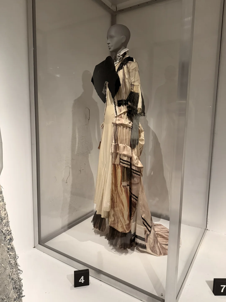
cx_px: 113
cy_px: 151
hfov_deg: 56.8
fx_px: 209
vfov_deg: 71.6
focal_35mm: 24
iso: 800
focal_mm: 6.76
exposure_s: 1/39
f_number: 1.78
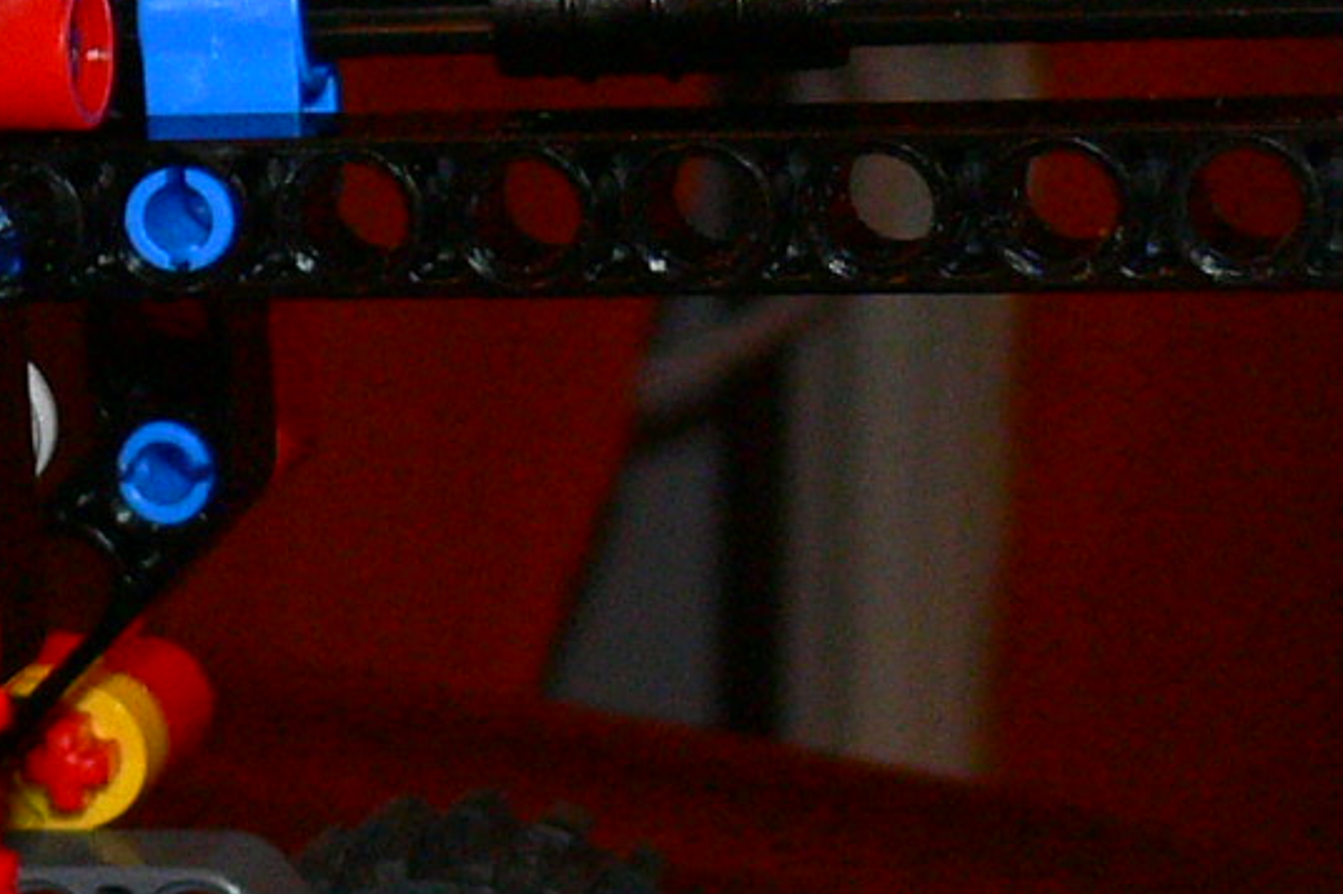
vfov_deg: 7.9
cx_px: -393
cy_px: 223
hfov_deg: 11.5
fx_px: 6489
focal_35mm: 174
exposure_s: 1/2.5
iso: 100
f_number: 2.8
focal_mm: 7.4
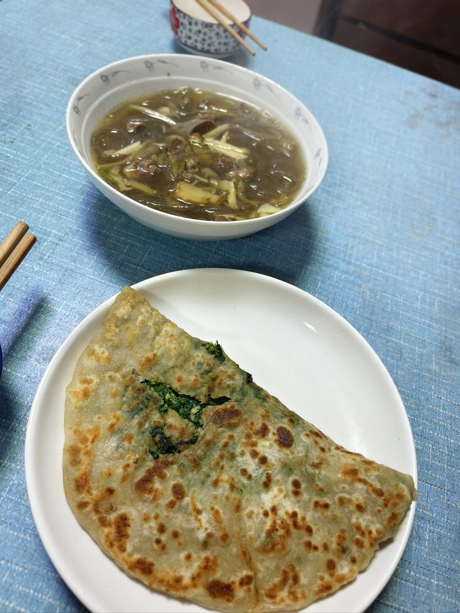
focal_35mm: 23
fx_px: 408
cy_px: 306
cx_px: 230
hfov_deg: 58.9
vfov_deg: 73.9
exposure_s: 1/50
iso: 837
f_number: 4
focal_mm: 5.5
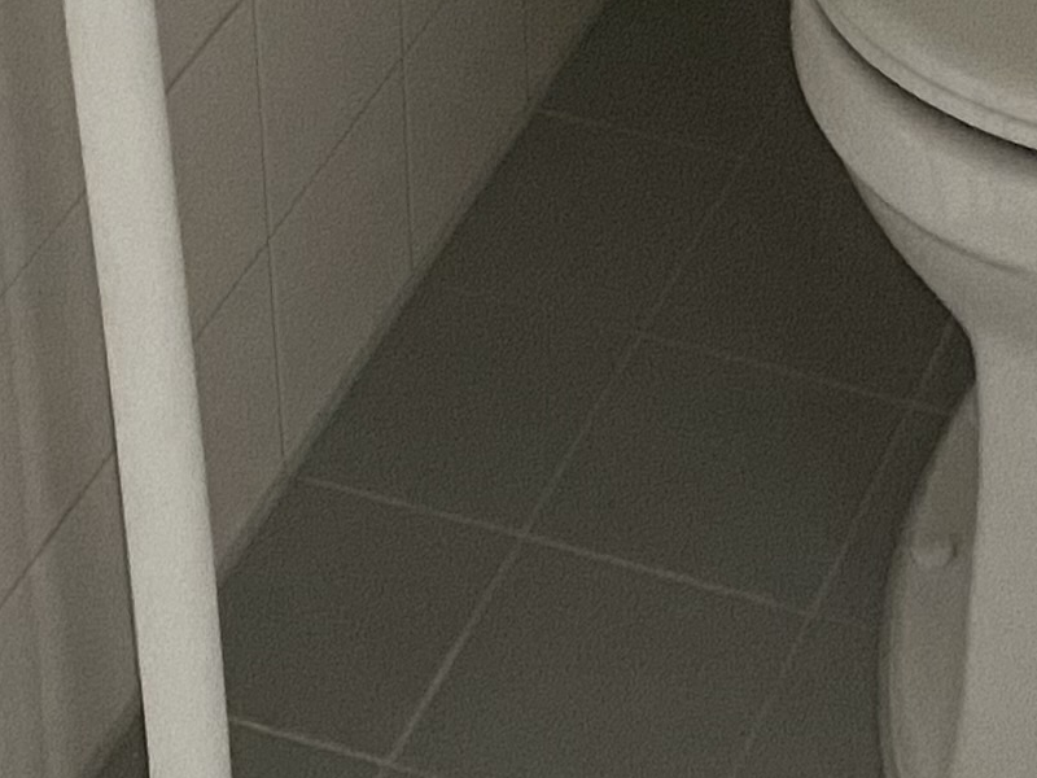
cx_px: 953
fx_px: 3924
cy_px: -596
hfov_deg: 14.9
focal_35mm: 131
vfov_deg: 10.7
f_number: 1.8
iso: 640
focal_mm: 4.25
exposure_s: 1/40
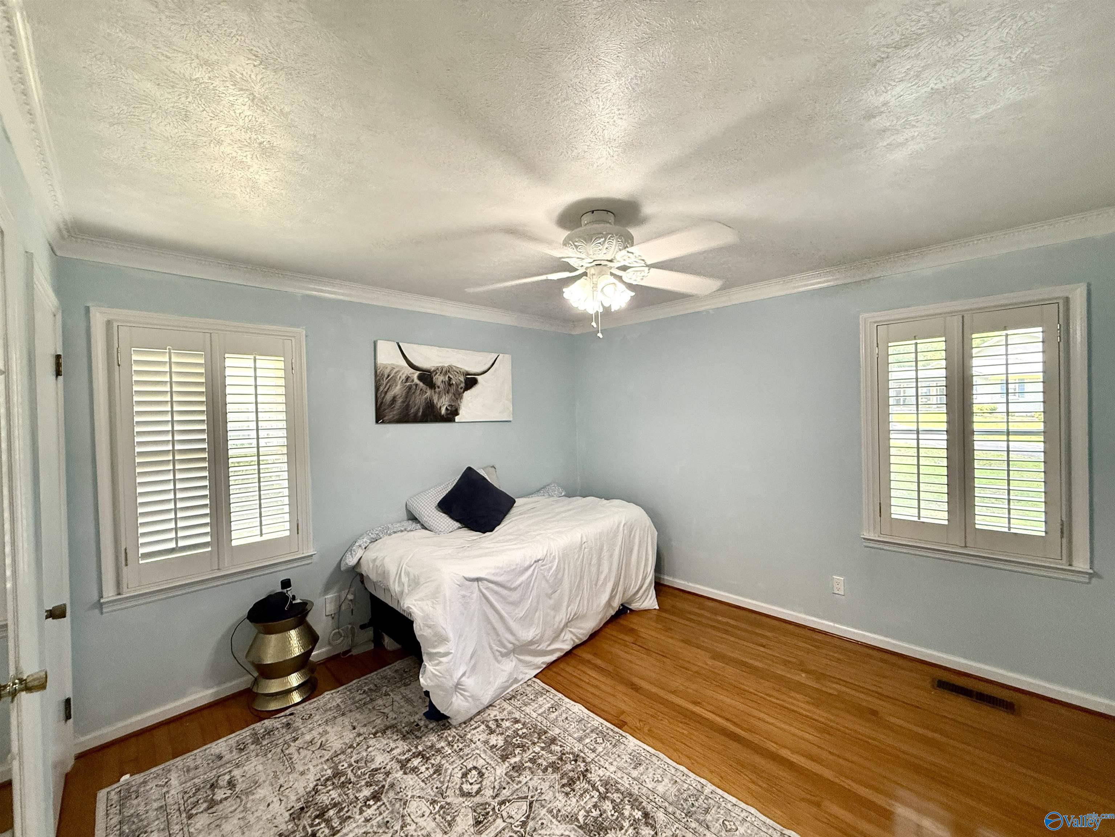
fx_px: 451
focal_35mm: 14
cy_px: 418
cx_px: 558
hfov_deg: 102.1
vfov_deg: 85.7
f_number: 2.2
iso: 320
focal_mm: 2.22
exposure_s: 1/120
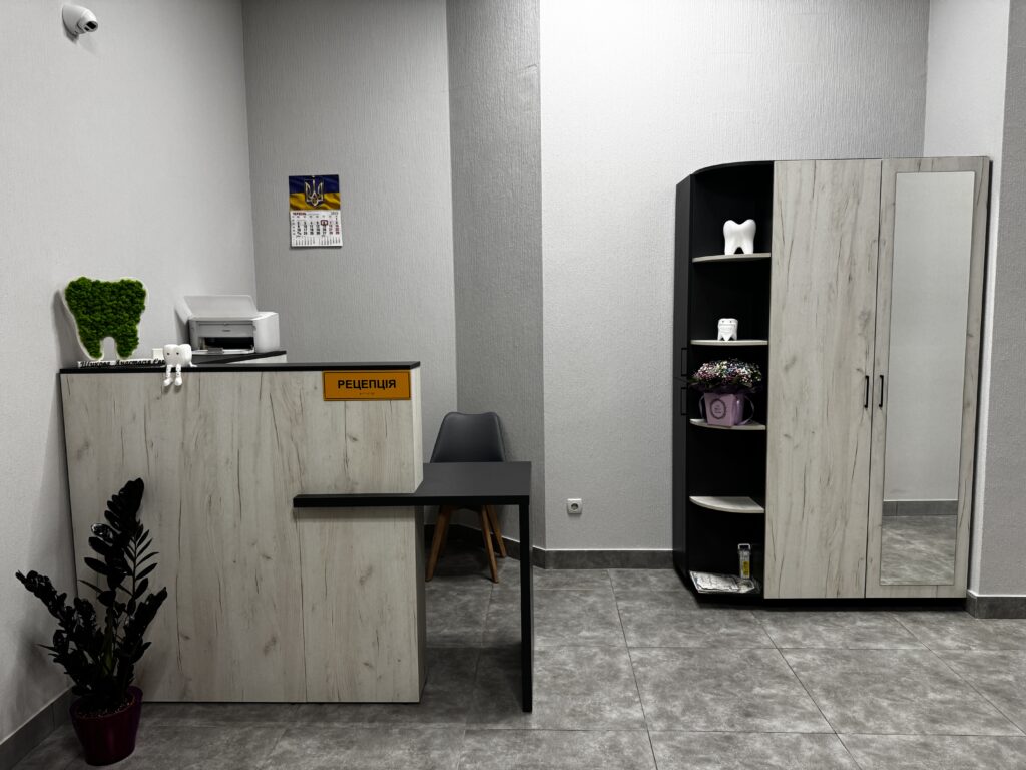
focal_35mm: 24
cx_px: 513
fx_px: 711
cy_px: 385
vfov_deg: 56.8
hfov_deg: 71.6
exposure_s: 1/50
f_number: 1.78
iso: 160
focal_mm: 6.76
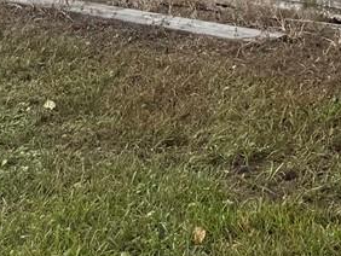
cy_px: -185
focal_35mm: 136
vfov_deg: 10.4
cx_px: 353
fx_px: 1341
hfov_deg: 14.2
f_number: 1.78
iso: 80
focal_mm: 6.76
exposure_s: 1/1522
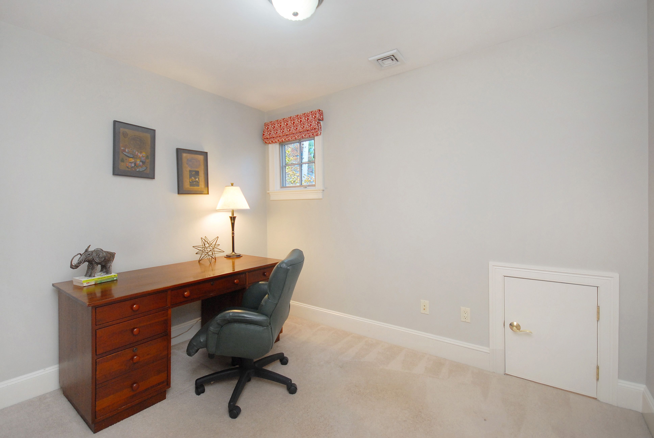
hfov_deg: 100.3
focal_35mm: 15
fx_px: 273
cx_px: 327
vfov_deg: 77.5
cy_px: 219
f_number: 4.5
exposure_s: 1/60
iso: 400
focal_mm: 10
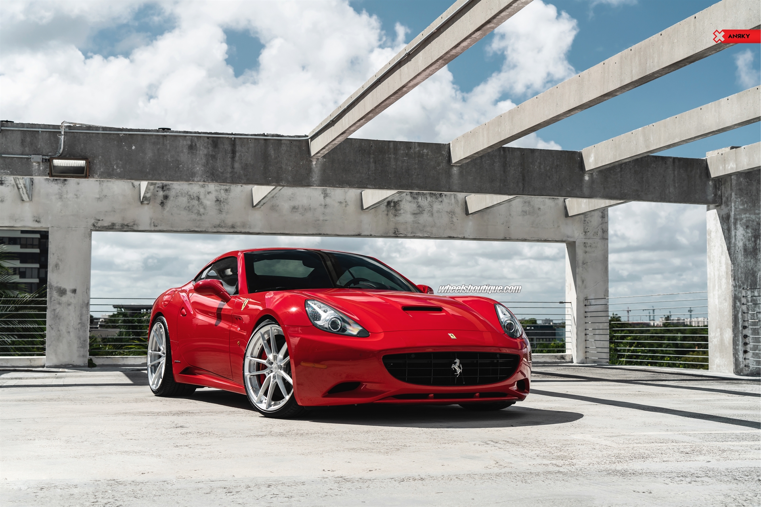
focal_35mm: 50
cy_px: 254
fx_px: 1057
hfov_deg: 39.6
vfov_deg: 27.0
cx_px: 380
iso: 200
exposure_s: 1/640
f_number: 6.3
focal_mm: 50
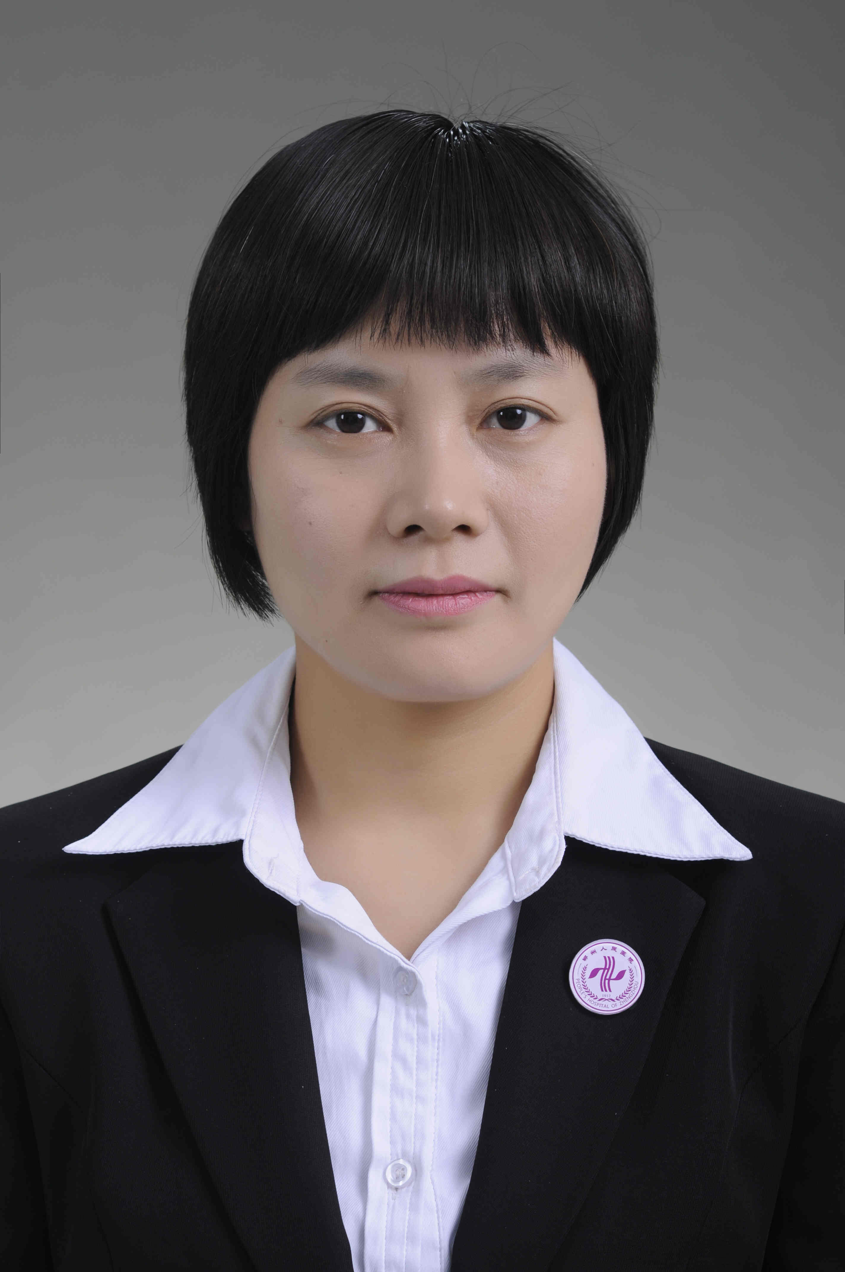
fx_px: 4500
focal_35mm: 128
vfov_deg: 16.1
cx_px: 422
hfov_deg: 10.7
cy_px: 636
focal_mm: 85
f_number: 5.6
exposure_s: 1/125
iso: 160
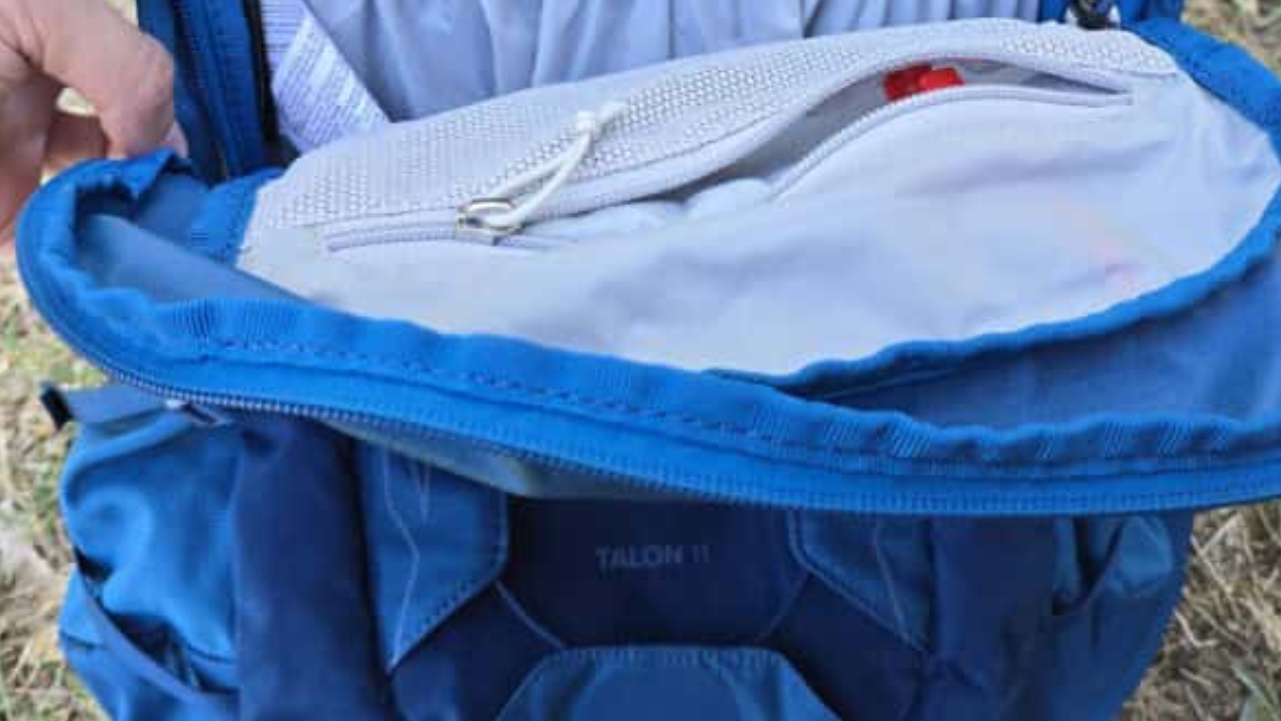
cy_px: 53
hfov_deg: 46.4
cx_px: 666
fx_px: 1495
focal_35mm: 44
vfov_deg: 26.1
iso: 80
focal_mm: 6.3
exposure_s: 1/180
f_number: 1.7
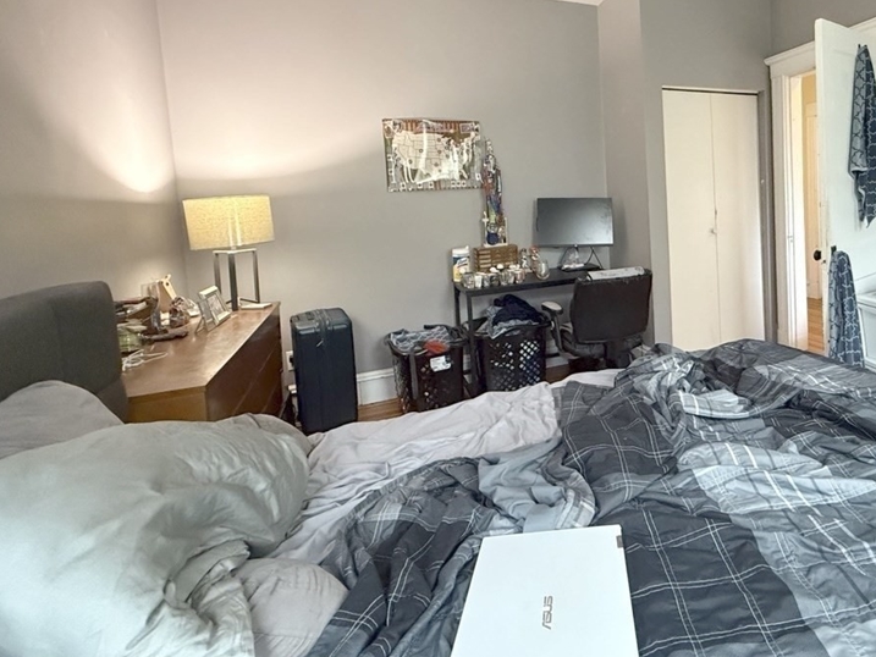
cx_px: 604
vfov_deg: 64.7
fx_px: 506
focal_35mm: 20
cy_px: 232
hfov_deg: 78.3
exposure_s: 1/60
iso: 800
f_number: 2.2
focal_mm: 2.22
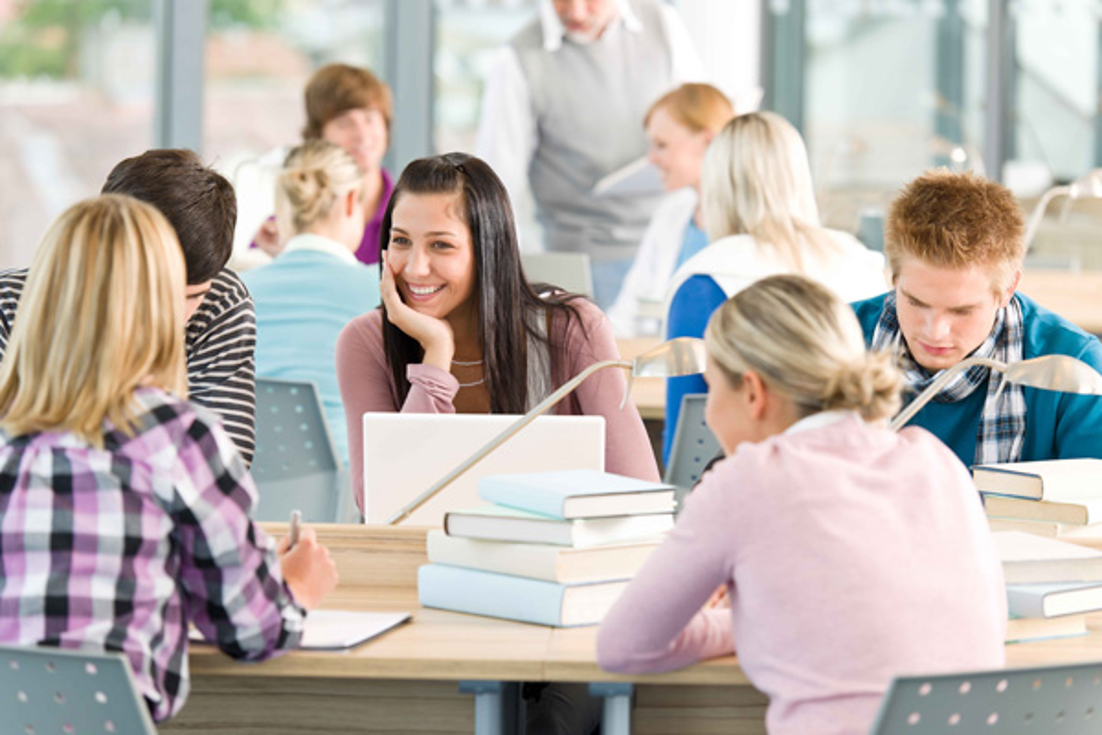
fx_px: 4591
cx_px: 551
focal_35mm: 150
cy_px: 368
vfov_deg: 9.1
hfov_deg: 13.7
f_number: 4
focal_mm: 150
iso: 200
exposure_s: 1/200
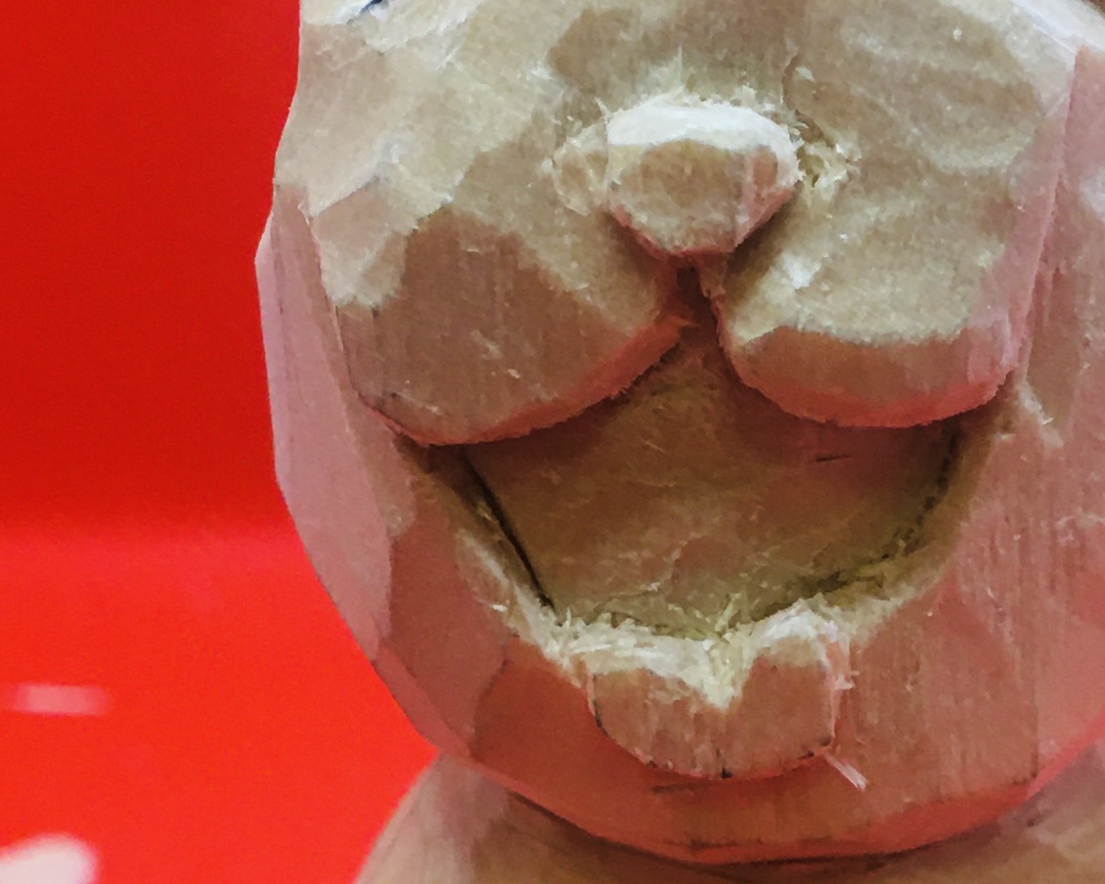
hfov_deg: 18.8
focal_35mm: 101
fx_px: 3303
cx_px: 884
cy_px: 712
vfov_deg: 15.1
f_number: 2.2
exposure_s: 1/15
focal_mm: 4.15
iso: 32
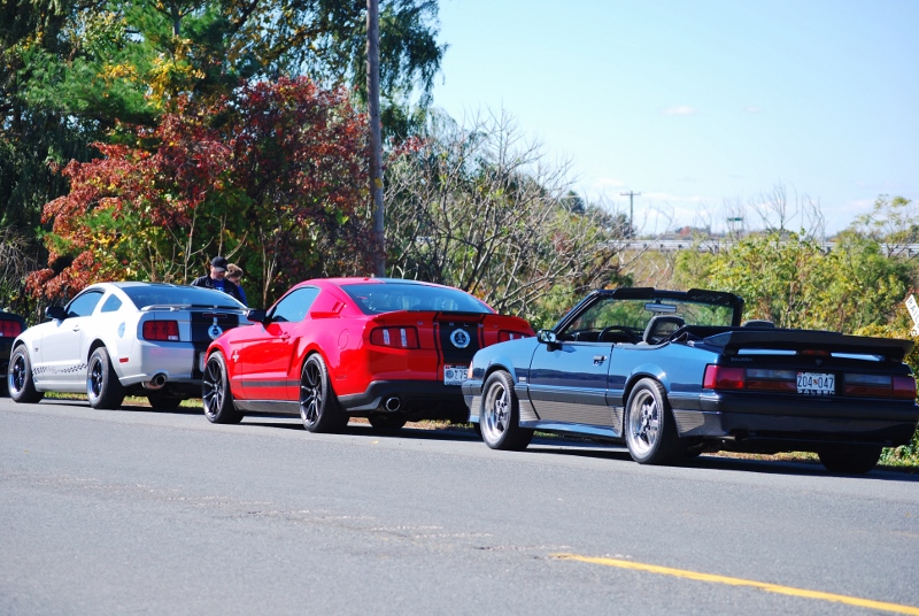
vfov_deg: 10.2
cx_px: 460
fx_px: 3451
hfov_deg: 15.2
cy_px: 308
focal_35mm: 135
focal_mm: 90
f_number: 5
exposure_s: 1/400
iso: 200
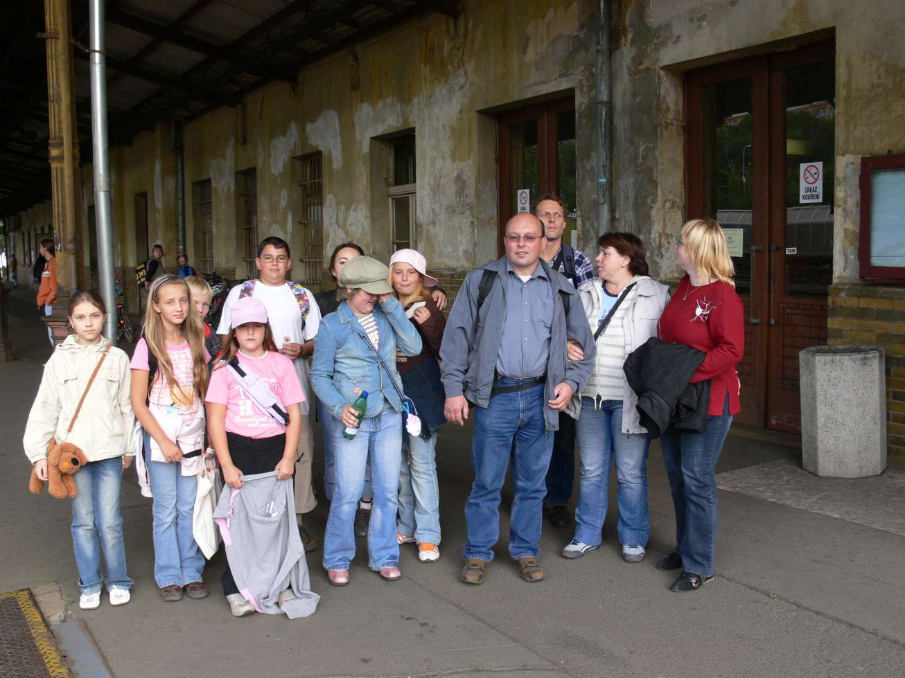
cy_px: 339
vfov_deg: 40.7
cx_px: 452
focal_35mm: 35
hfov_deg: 52.6
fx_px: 915
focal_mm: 7.4
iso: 100
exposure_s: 1/80
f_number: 4
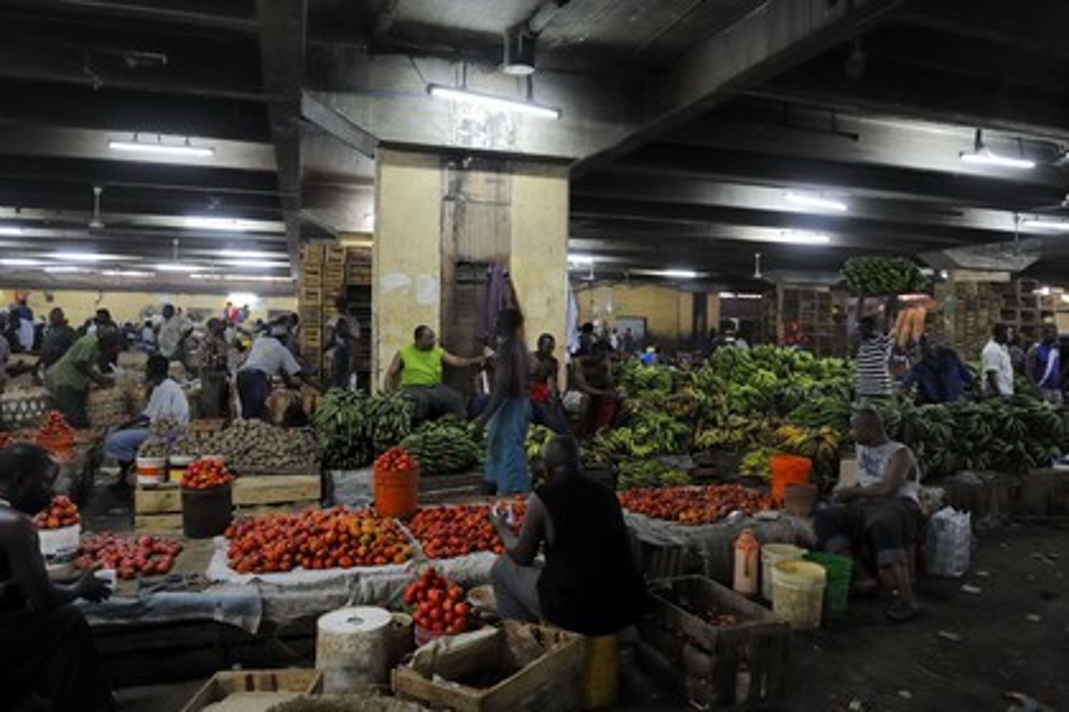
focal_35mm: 24
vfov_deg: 53.1
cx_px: 534
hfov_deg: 73.7
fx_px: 713
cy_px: 356
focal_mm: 24
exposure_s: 1/40
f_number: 2.8
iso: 1600
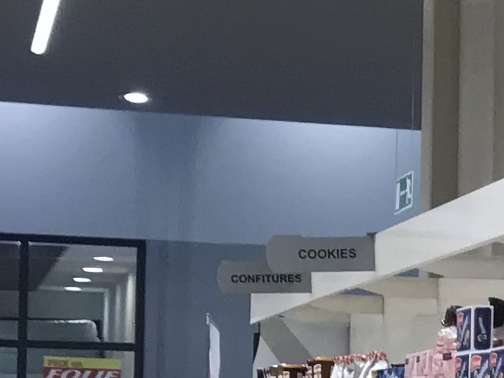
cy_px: 464
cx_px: 1158
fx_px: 2534
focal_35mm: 174
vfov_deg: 8.4
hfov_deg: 10.1
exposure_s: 1/100
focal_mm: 3.99
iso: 40
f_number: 1.8
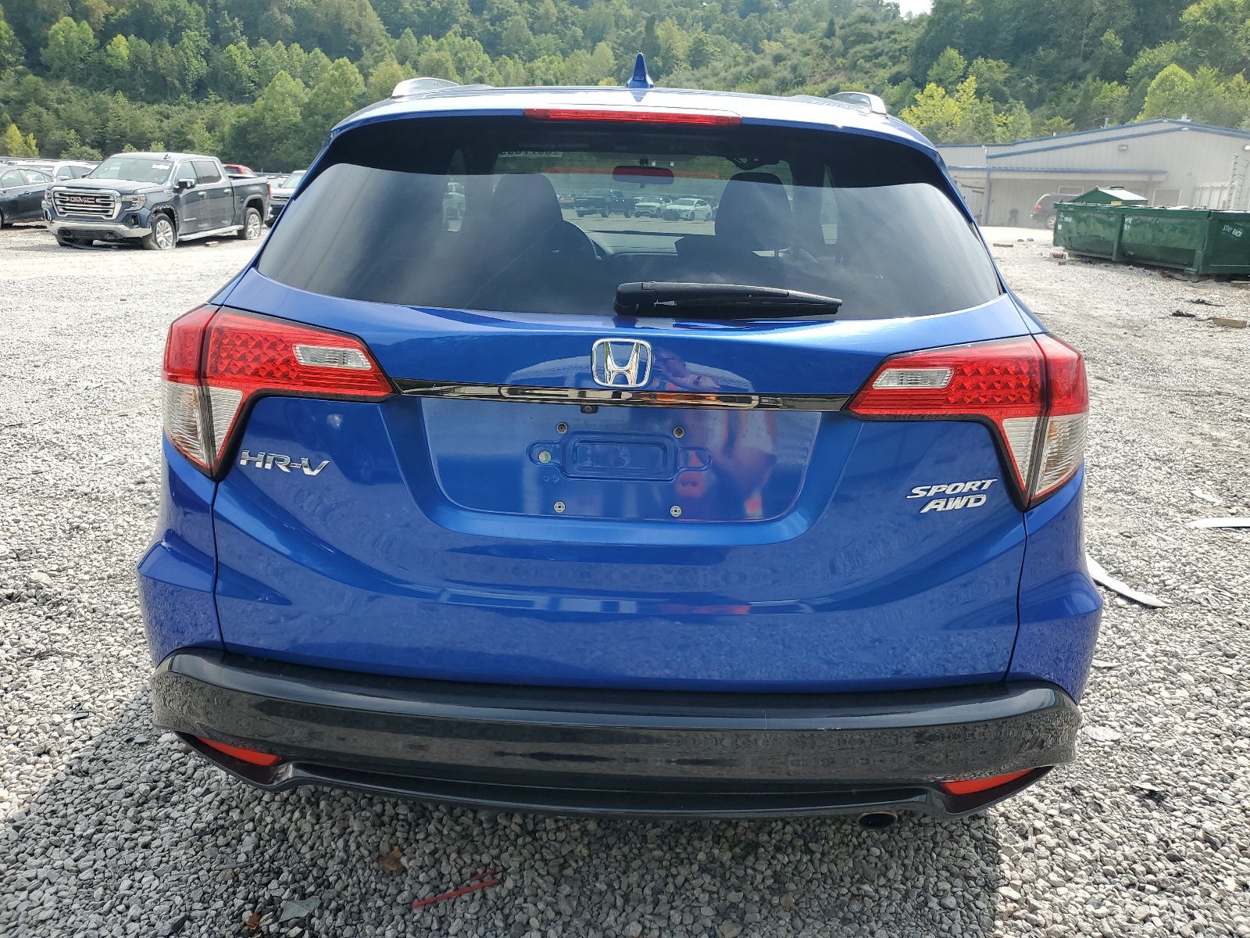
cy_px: 469
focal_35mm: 26
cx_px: 625
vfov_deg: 53.1
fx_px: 939
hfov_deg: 67.3
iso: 50
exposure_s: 1/1667
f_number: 1.5
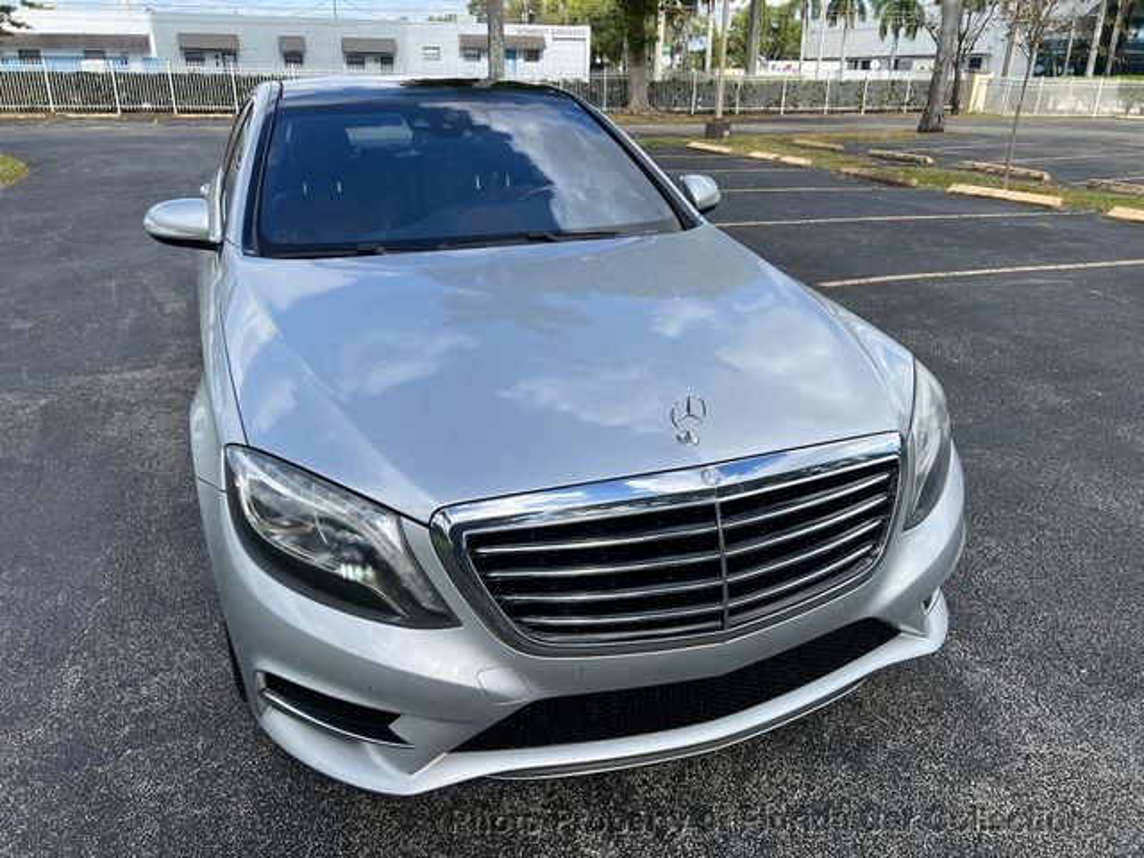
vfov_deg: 53.1
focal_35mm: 26
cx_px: 572
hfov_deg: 67.3
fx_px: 859
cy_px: 429
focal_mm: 5.7
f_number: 1.5
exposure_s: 1/2695
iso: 50
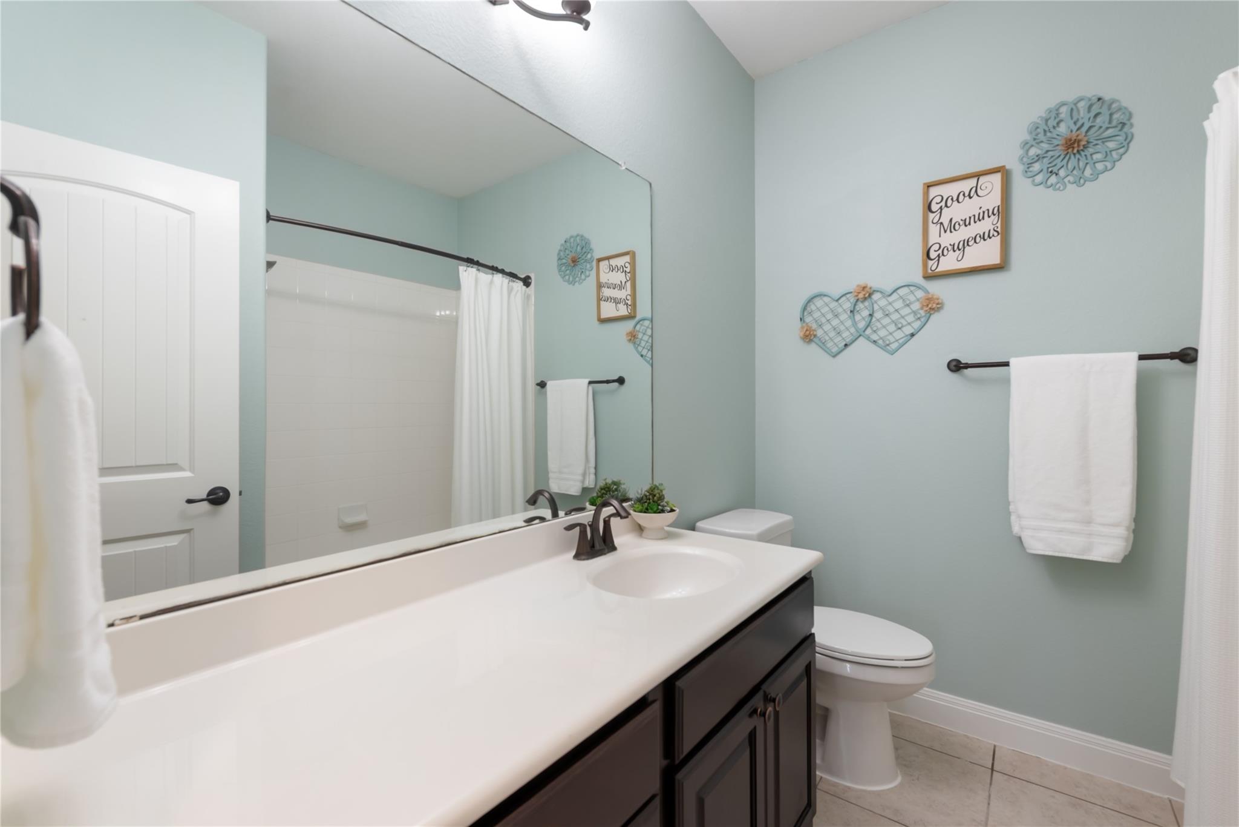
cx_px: 620
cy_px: 414
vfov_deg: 73.8
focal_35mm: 16
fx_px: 551
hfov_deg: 96.7
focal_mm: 16
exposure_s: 1/4
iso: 400
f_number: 8
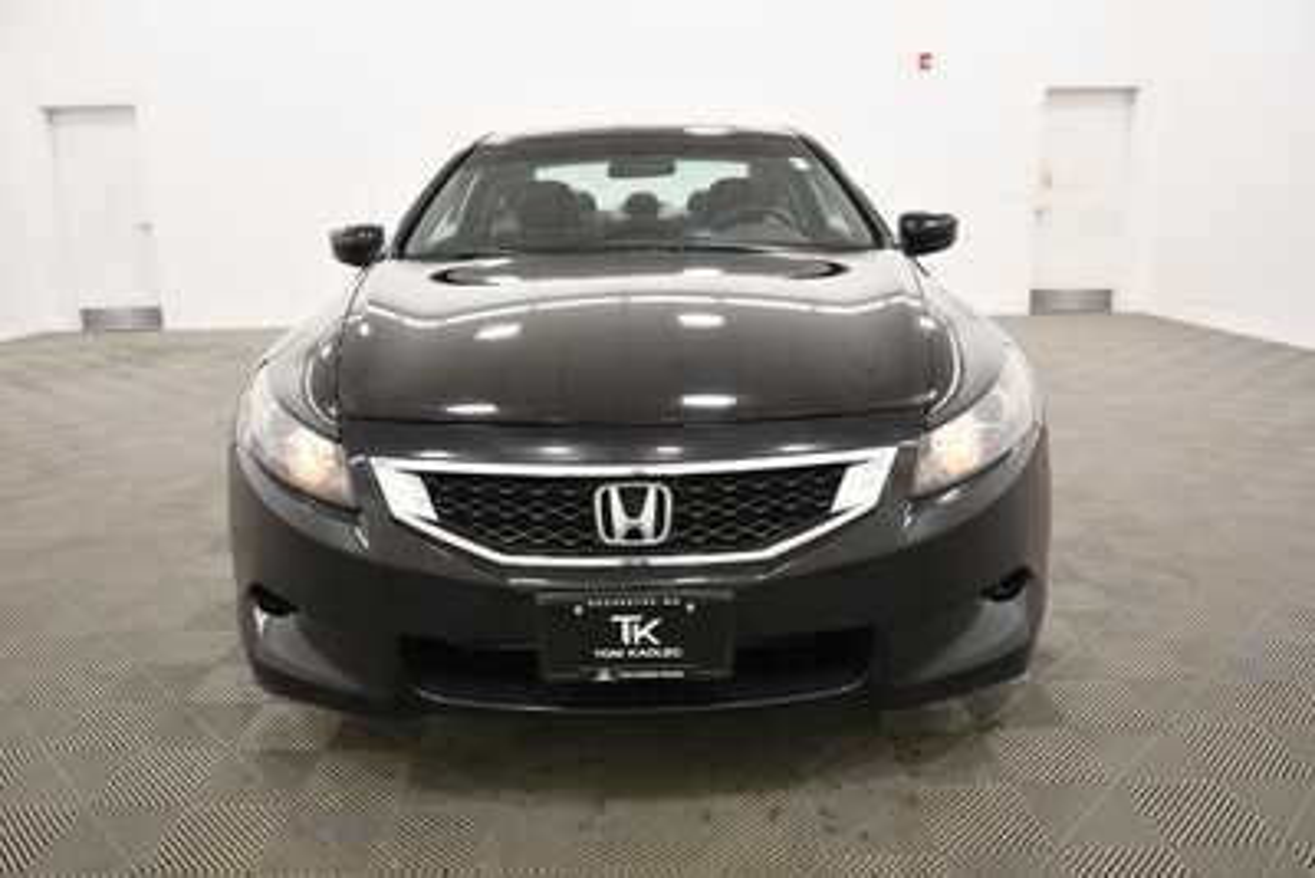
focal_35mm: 27
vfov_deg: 48.0
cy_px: 439
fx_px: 987
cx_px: 658
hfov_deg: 67.4
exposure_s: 1/125
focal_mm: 18
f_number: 5.6
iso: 1250
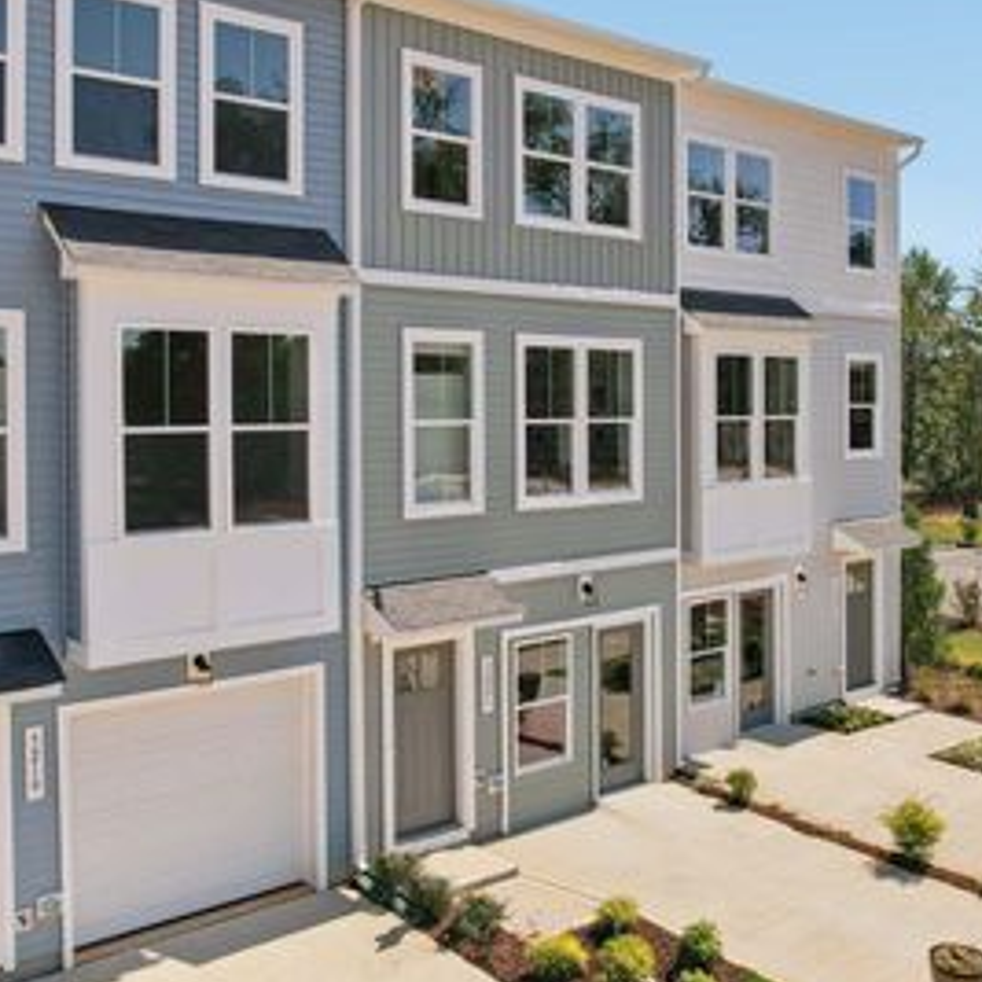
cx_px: 530
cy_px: 395
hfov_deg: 47.2
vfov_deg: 47.0
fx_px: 1123
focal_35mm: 35
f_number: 2.8
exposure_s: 1/240
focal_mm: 8.4
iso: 100
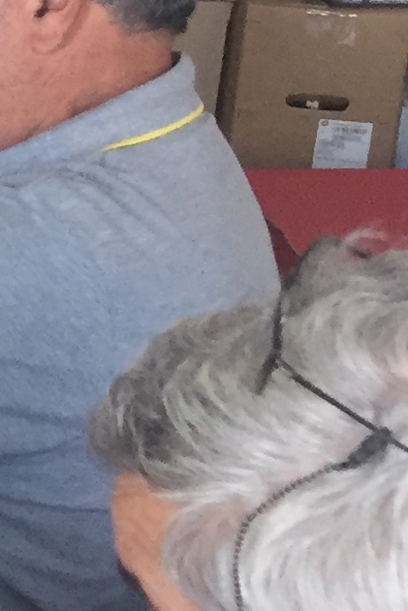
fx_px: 2650
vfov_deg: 13.0
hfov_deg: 7.6
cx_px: -845
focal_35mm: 156
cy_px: 18
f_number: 2.2
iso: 125
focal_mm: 4.15
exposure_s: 1/33
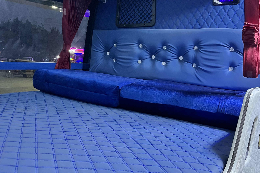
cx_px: 159
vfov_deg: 34.7
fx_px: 274
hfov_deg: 50.3
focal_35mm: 38
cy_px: 55
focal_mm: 5.1
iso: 500
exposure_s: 1/59
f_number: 1.6
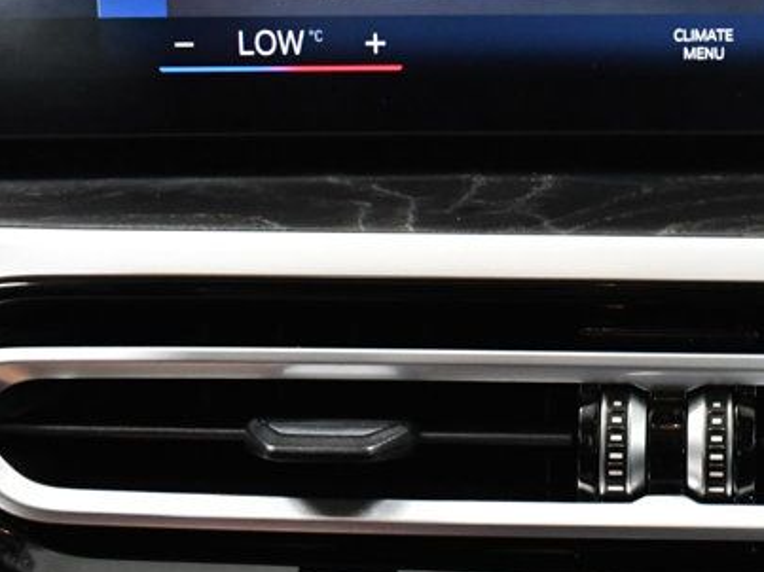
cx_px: 696
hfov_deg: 17.6
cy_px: 91
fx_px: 2427
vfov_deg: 13.4
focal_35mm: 110
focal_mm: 30
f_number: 5
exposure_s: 1/100
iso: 2500
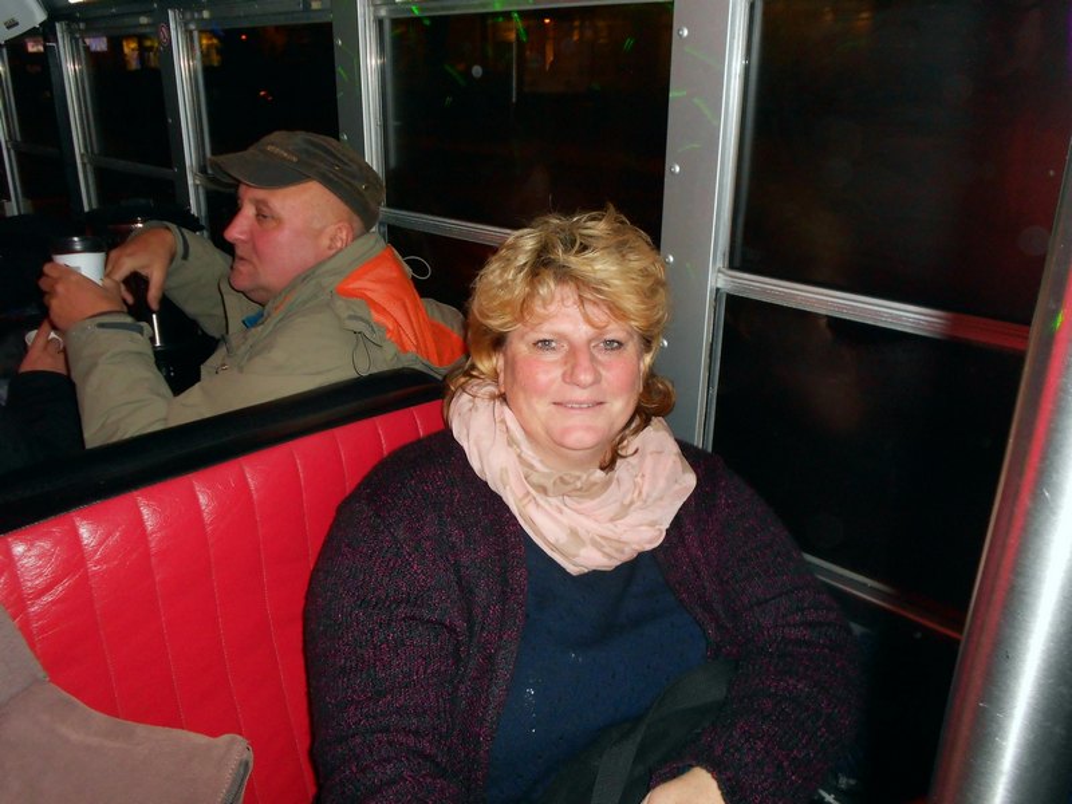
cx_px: 536
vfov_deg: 48.2
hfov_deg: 61.7
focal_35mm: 29
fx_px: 898
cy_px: 402
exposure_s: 1/25
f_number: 3.4
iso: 200
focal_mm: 5.3
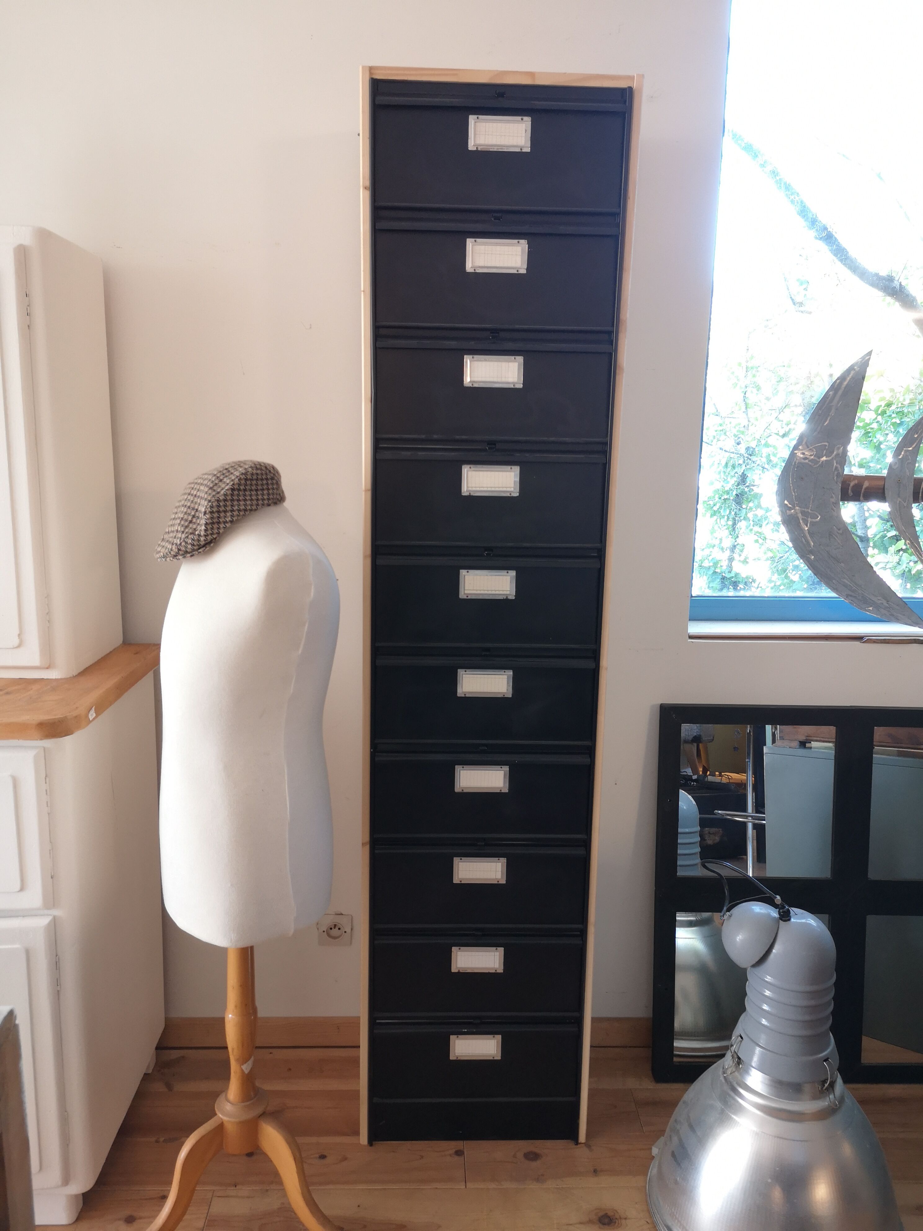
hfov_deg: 51.4
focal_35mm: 27
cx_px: 462
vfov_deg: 65.3
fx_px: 960
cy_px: 616
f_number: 1.8
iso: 125
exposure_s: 1/33.3
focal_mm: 3.95
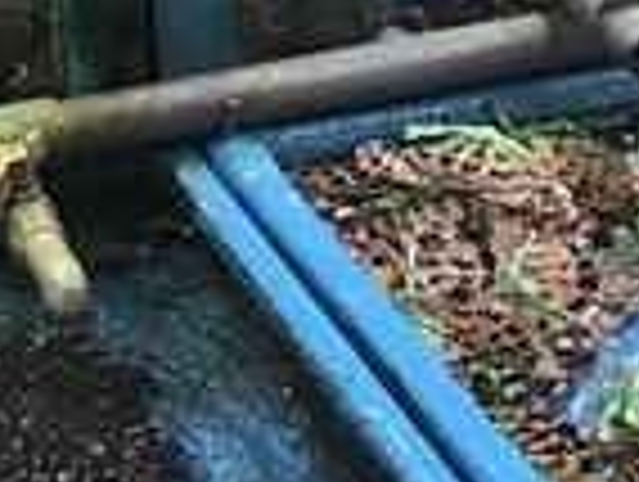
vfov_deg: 9.3
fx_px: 2922
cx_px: 495
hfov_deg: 12.4
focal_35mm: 158
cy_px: 590
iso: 20
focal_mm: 3.99
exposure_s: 1/30
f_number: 1.8
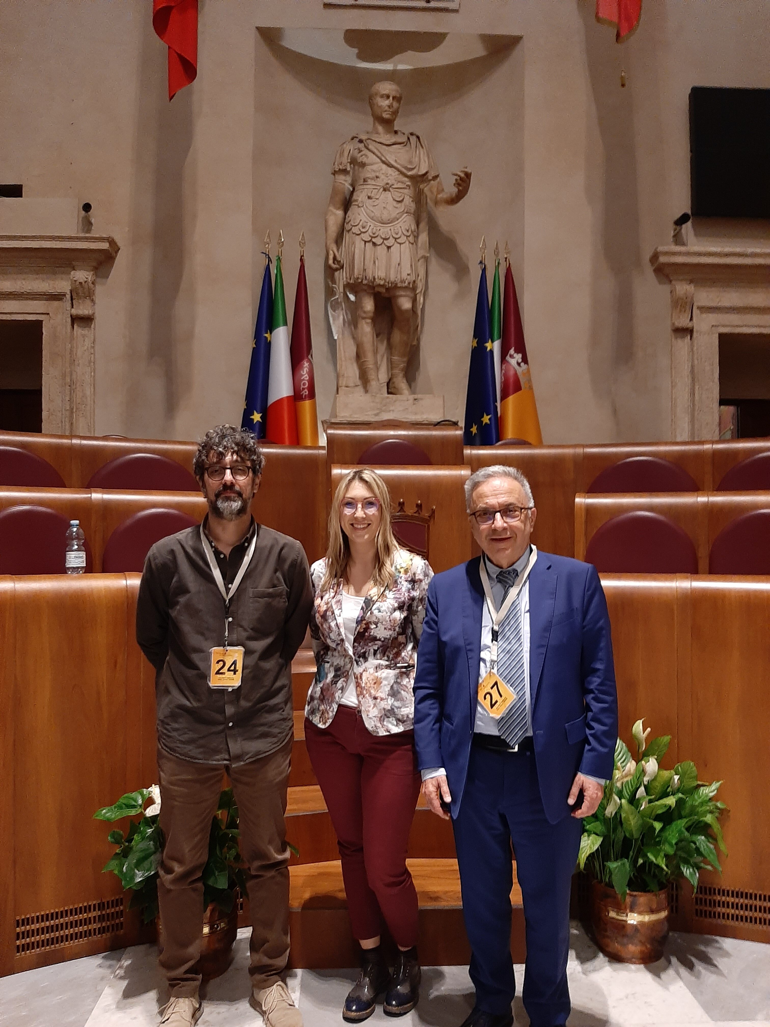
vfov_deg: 67.3
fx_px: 771
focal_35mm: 26
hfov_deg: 53.1
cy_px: 514
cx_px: 385
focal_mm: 3.93
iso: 200
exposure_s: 1/25
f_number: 1.7
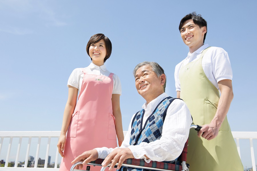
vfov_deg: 36.9
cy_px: 86
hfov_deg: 53.1
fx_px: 257
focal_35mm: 36
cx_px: 128
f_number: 8
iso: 200
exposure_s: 1/800
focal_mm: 36
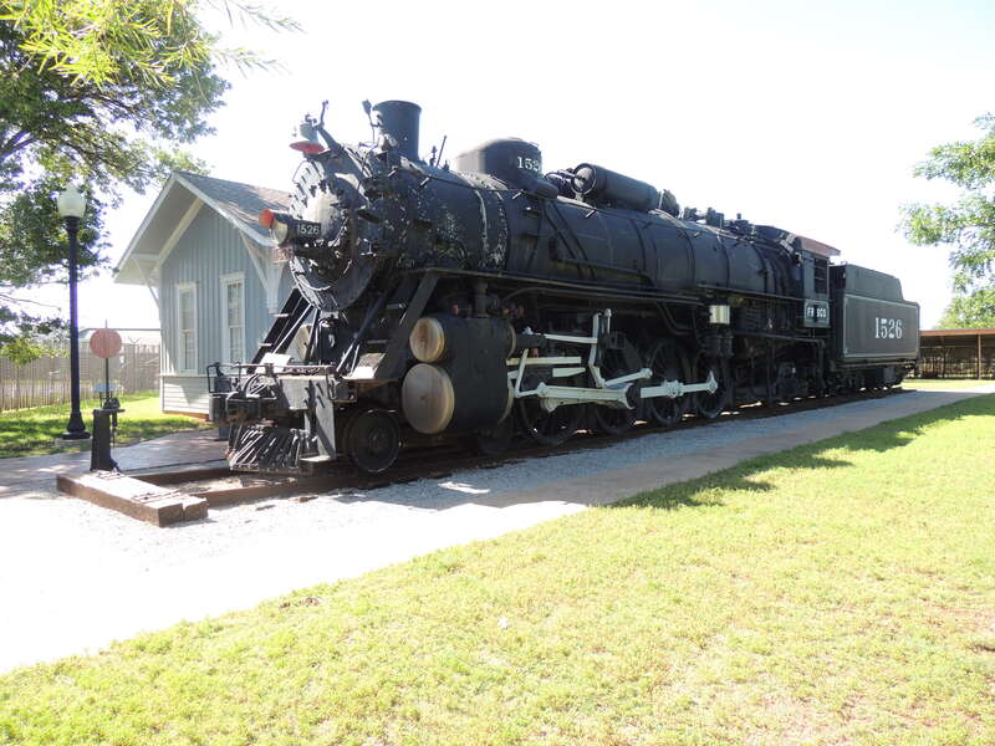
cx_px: 498
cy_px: 373
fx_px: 690
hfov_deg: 71.6
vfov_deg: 56.8
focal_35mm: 24
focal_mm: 4.3
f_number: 3
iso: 100
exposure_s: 1/250
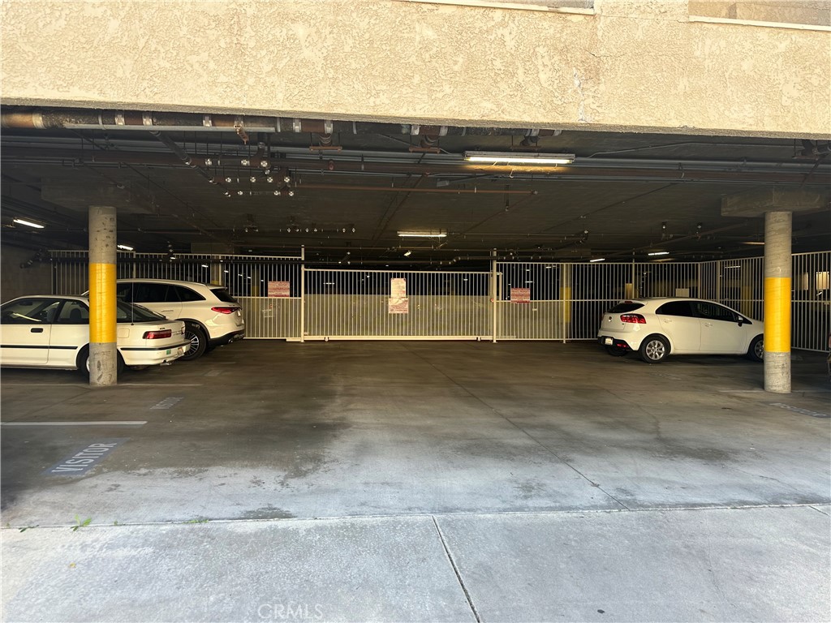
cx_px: 416
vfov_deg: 56.8
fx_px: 576
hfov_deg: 71.6
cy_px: 312
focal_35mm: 24
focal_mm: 6.86
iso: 64
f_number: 1.78
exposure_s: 1/166
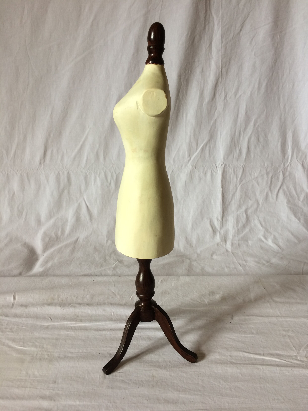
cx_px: 154
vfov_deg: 61.7
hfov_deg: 48.2
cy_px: 206
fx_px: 344
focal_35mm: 29
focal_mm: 4.15
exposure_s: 1/33
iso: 100
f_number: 2.2
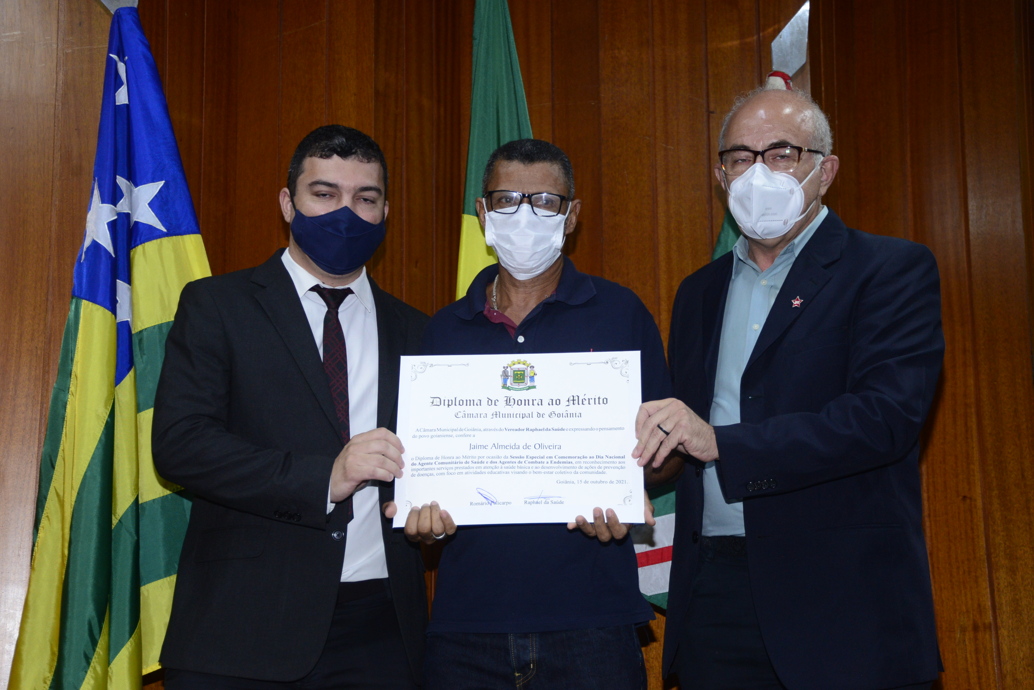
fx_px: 1580
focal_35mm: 55
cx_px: 517
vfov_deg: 24.6
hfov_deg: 36.2
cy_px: 345
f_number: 5
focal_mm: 55
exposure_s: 1/125
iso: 2000
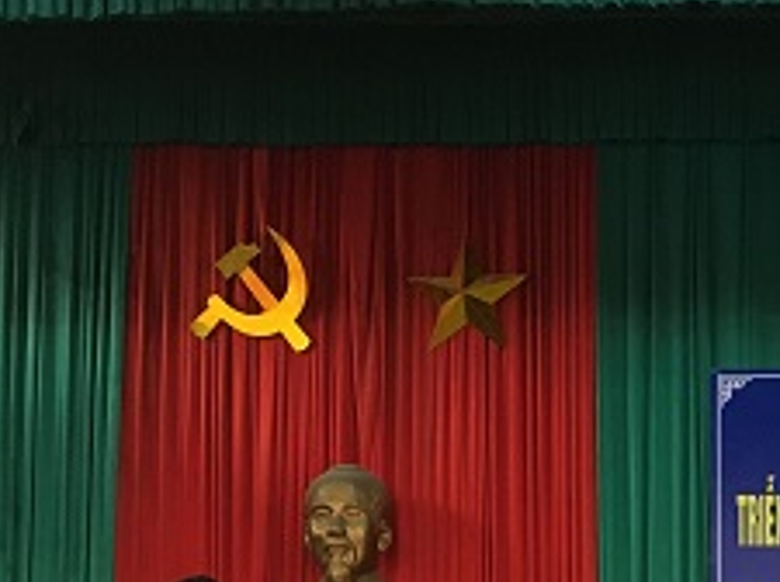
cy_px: 712
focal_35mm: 79
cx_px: 787
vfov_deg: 17.7
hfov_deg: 23.7
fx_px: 1777
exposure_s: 1/33
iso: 200
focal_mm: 4.15
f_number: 2.2
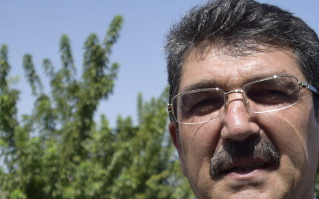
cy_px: 298
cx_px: 242
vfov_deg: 12.5
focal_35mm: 100
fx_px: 870
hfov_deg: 20.6
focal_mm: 18
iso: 200
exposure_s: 1/2500
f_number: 3.5
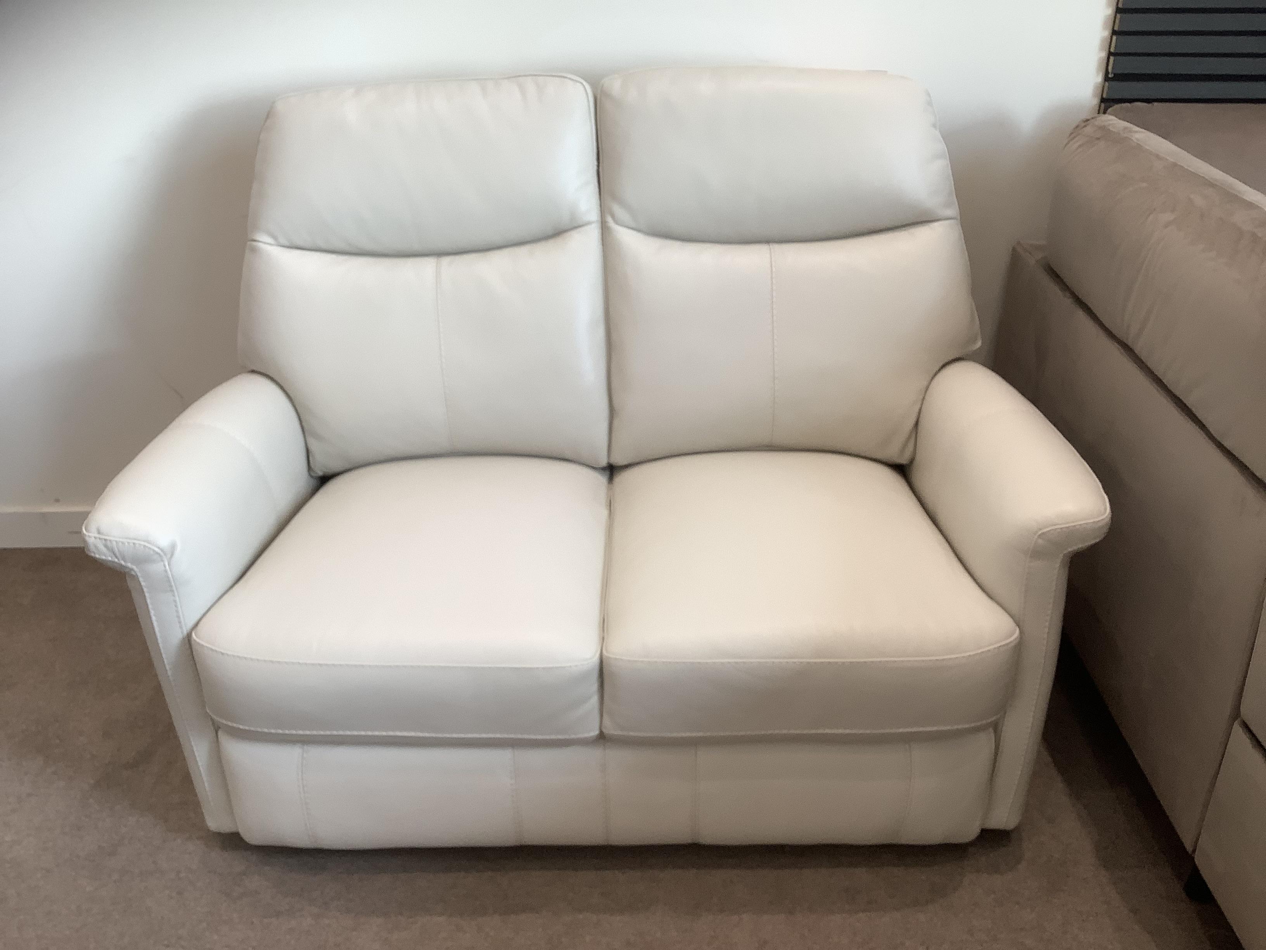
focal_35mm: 31
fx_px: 1134
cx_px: 633
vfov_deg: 45.4
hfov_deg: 58.4
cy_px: 475
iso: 50
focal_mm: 3.3
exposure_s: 1/50
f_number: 2.4
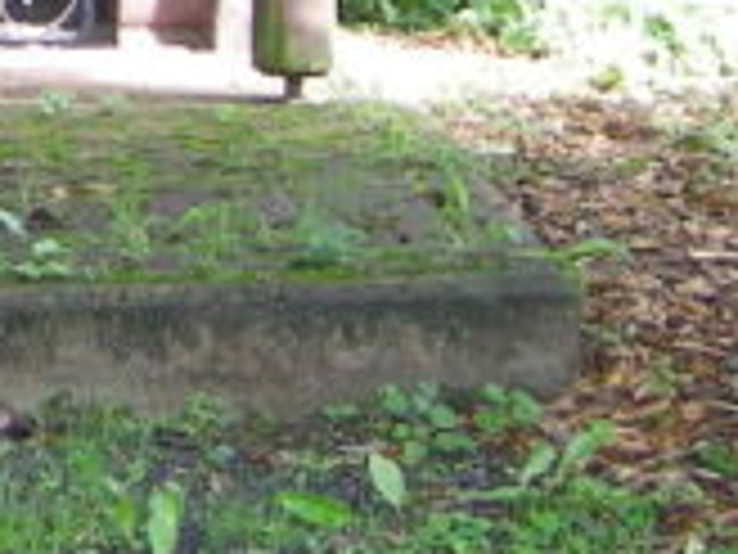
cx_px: -392
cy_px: -698
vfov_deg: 6.3
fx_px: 4797
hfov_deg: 8.6
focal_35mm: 225
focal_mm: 7.5
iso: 111
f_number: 2.7
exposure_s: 1/54.1
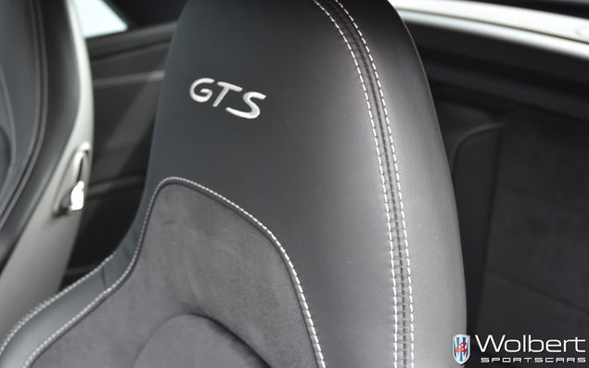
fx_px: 861
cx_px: 244
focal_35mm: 54
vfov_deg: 24.1
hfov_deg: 37.7
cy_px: 137
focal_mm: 29
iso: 800
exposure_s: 1/100
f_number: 5
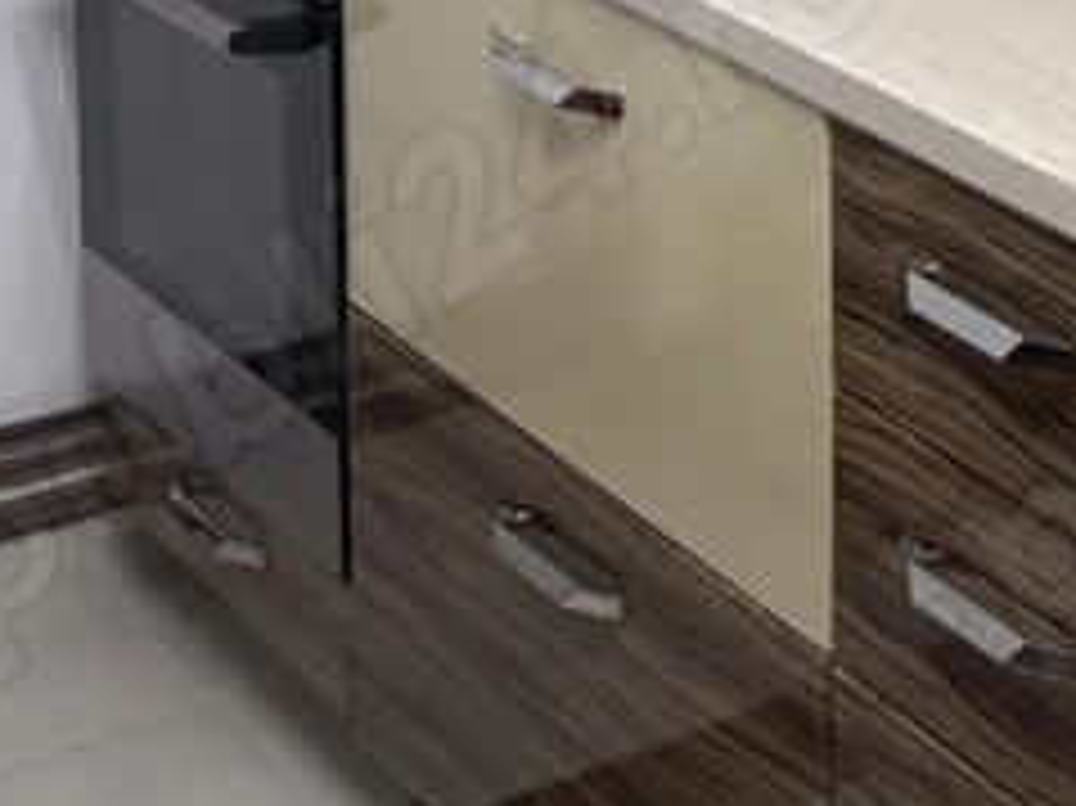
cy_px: -801
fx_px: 3386
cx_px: 1976
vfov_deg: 12.1
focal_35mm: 109
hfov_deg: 15.4
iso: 125
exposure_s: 1/69
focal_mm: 5.96
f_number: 1.6
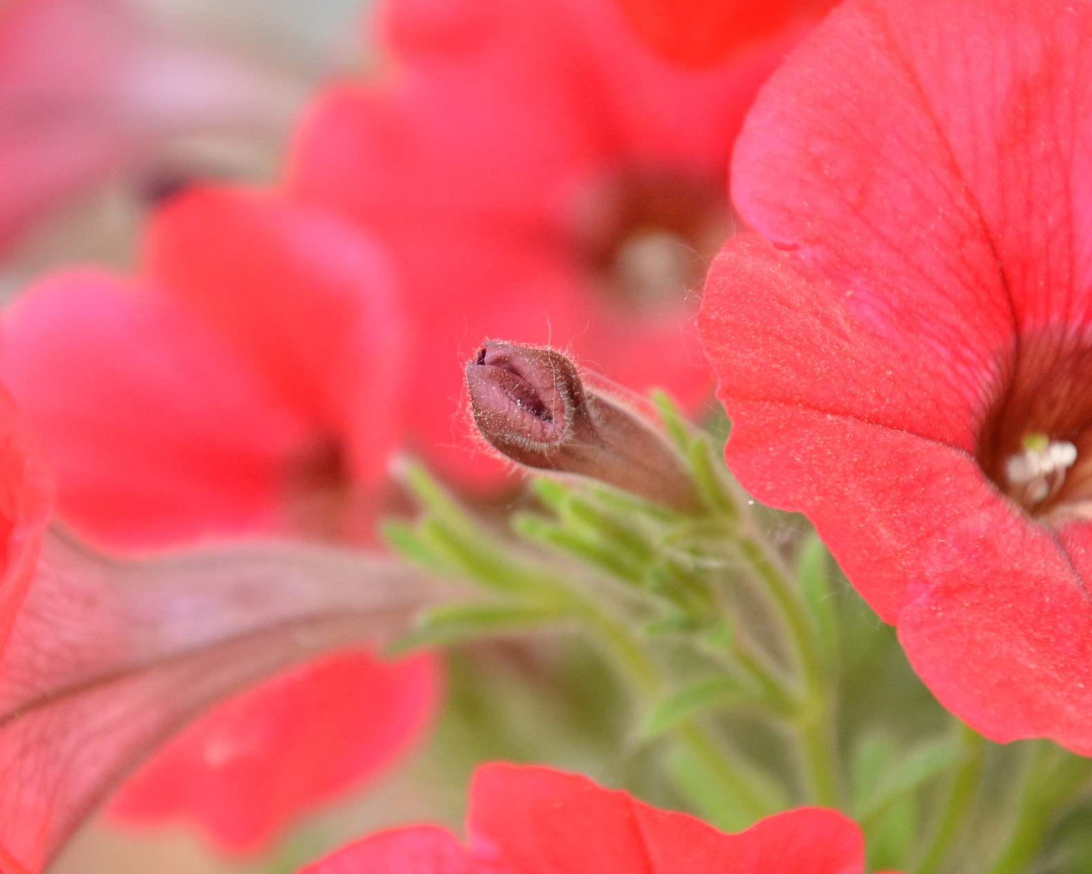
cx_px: 448
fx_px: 7262
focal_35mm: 225
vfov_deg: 6.9
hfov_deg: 8.6
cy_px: 536
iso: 1250
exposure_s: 1/400
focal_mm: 105
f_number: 5.6
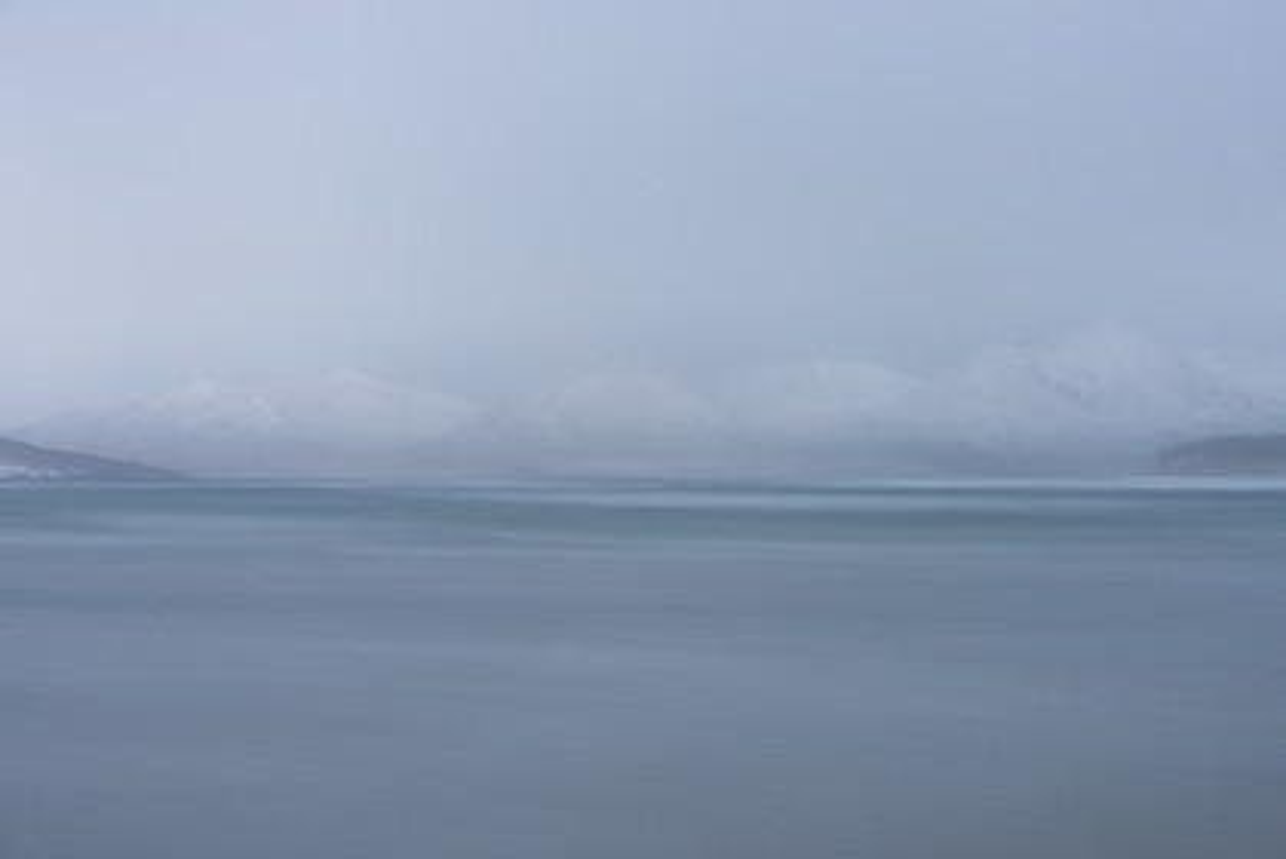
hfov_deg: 24.7
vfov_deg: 16.7
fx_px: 2931
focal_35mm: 82
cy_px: 430
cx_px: 643
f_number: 13
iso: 100
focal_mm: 82
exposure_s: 30
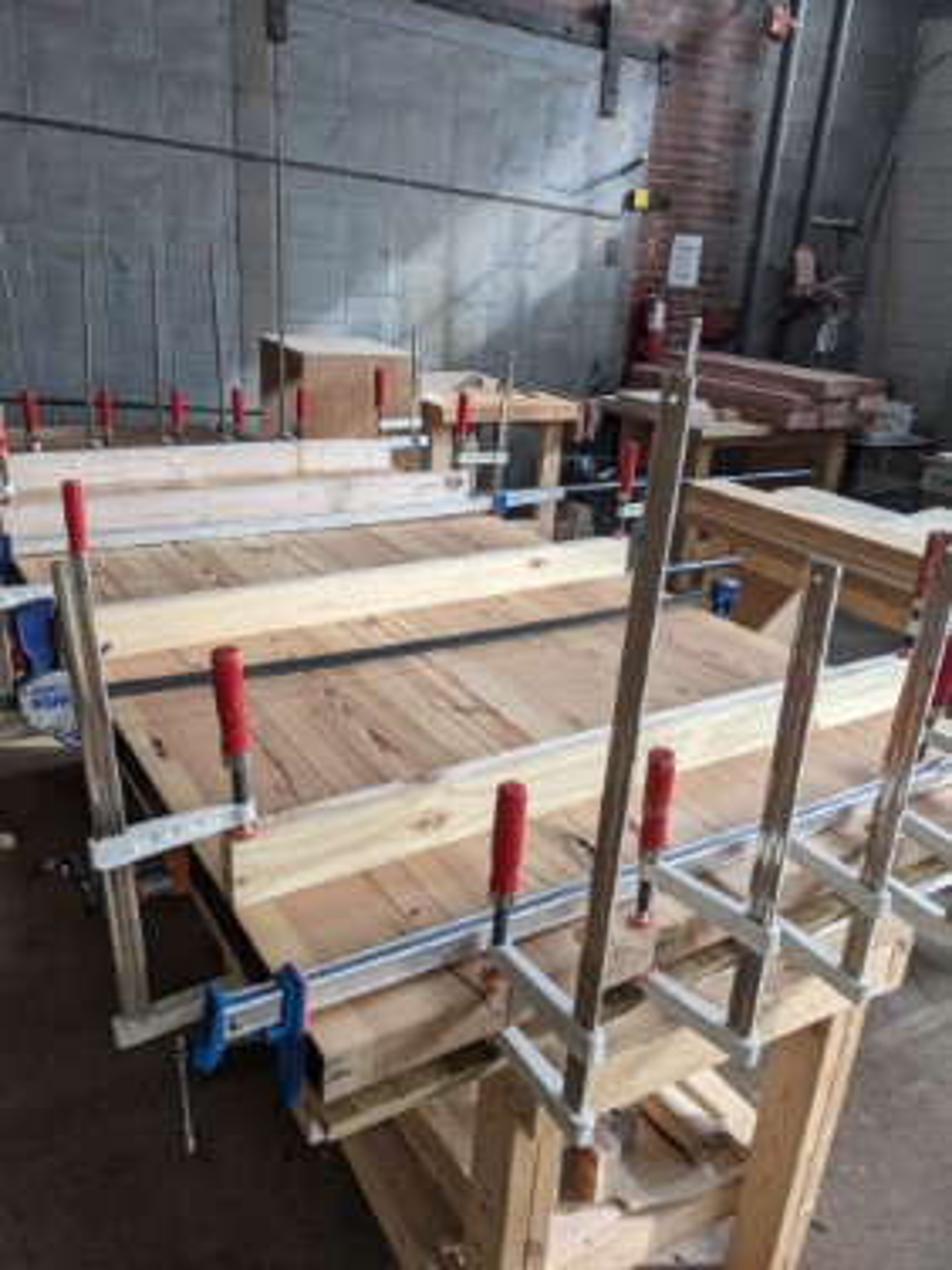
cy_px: 635
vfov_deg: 65.3
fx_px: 990
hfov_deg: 51.4
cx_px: 476
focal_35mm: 27
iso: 86
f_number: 1.73
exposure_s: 1/120
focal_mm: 4.38
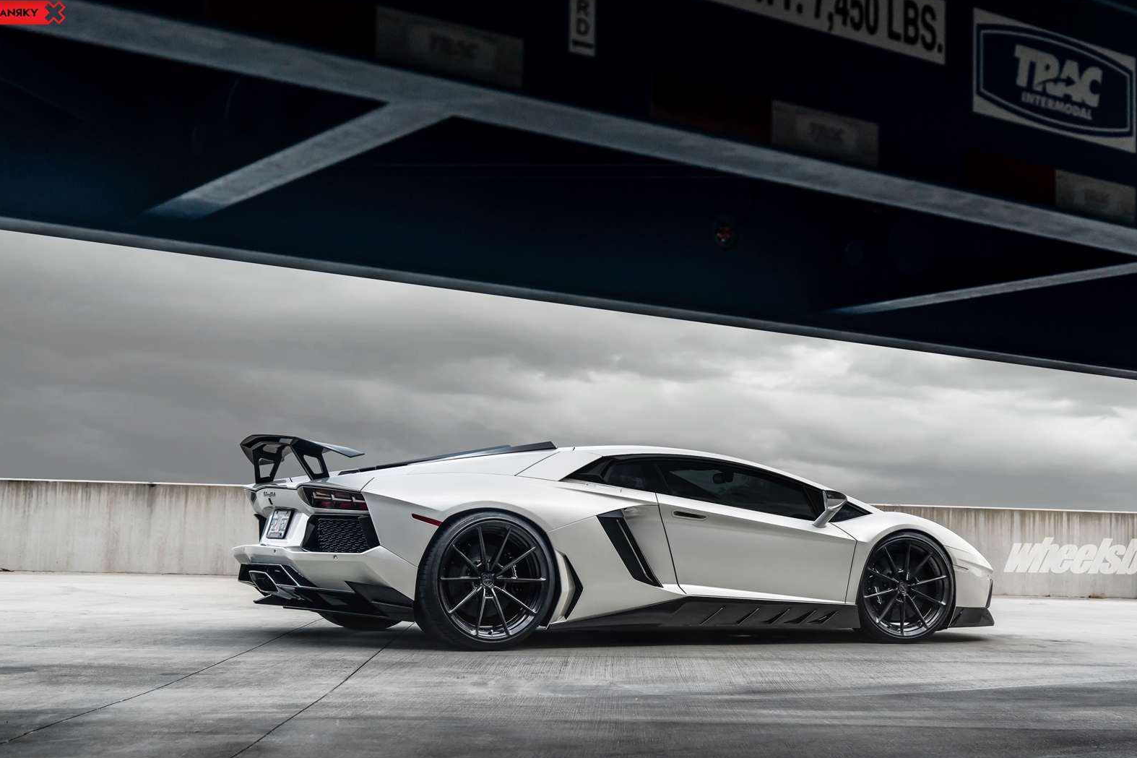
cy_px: 407
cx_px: 680
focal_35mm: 50
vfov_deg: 27.0
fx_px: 1579
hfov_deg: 39.4
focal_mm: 41
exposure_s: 1/125
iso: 640
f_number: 5.6
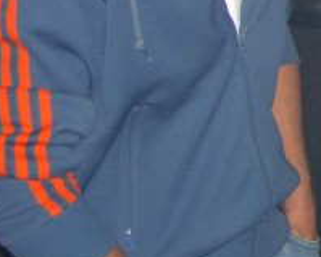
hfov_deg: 11.9
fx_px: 1415
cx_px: 582
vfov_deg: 9.9
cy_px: -166
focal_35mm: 149
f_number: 2.8
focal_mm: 7.9
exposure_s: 1/60
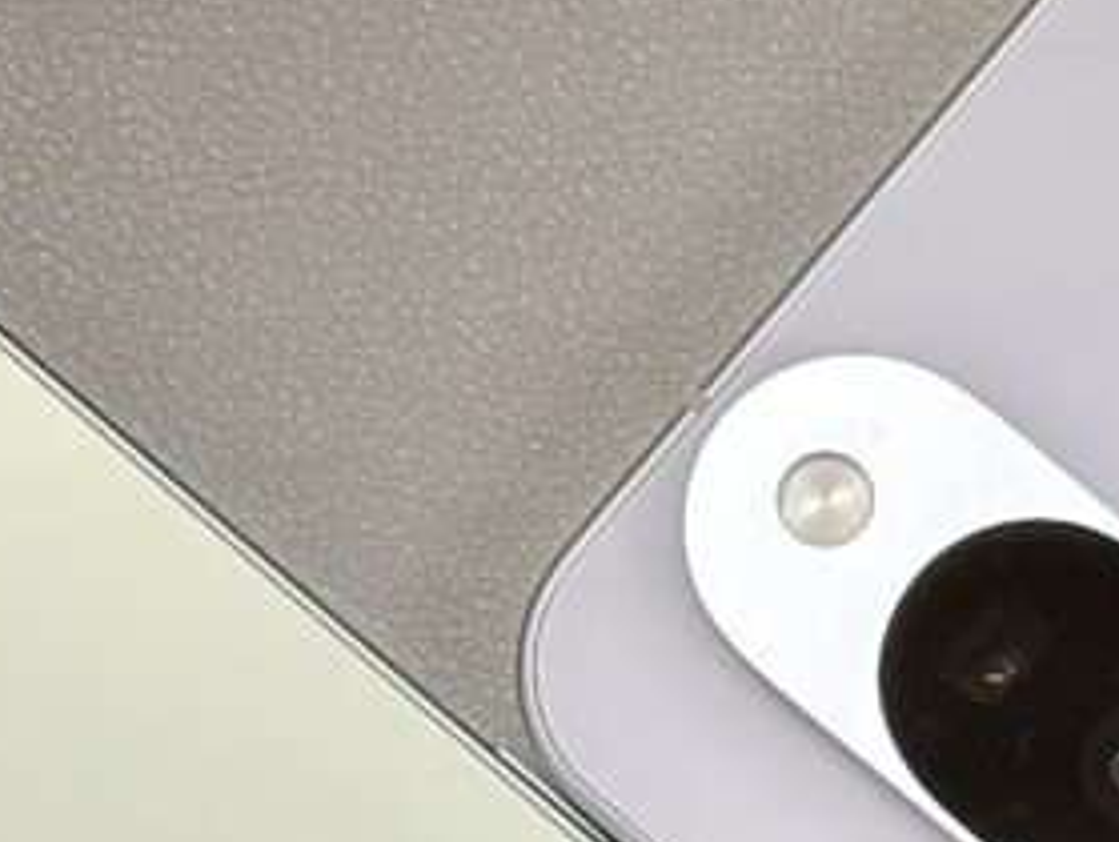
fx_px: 5729
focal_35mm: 177
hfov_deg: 10.9
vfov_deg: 8.2
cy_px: 1389
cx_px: 1368
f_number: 1.78
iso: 500
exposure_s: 1/35
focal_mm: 6.86
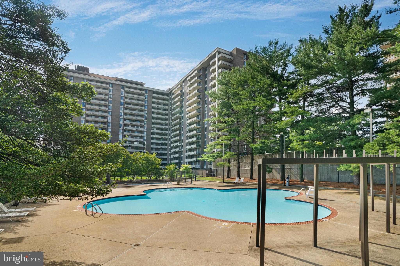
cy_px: 133
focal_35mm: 16
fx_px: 178
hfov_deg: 96.7
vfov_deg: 73.7
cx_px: 200
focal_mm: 16
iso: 1250
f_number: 7.1
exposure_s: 1/250
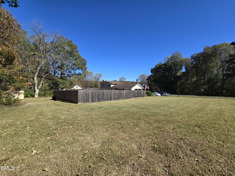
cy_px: 88
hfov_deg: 106.2
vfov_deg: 89.9
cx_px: 118
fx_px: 88
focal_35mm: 13
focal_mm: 2.2
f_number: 2.2
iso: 50
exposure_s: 1/2016
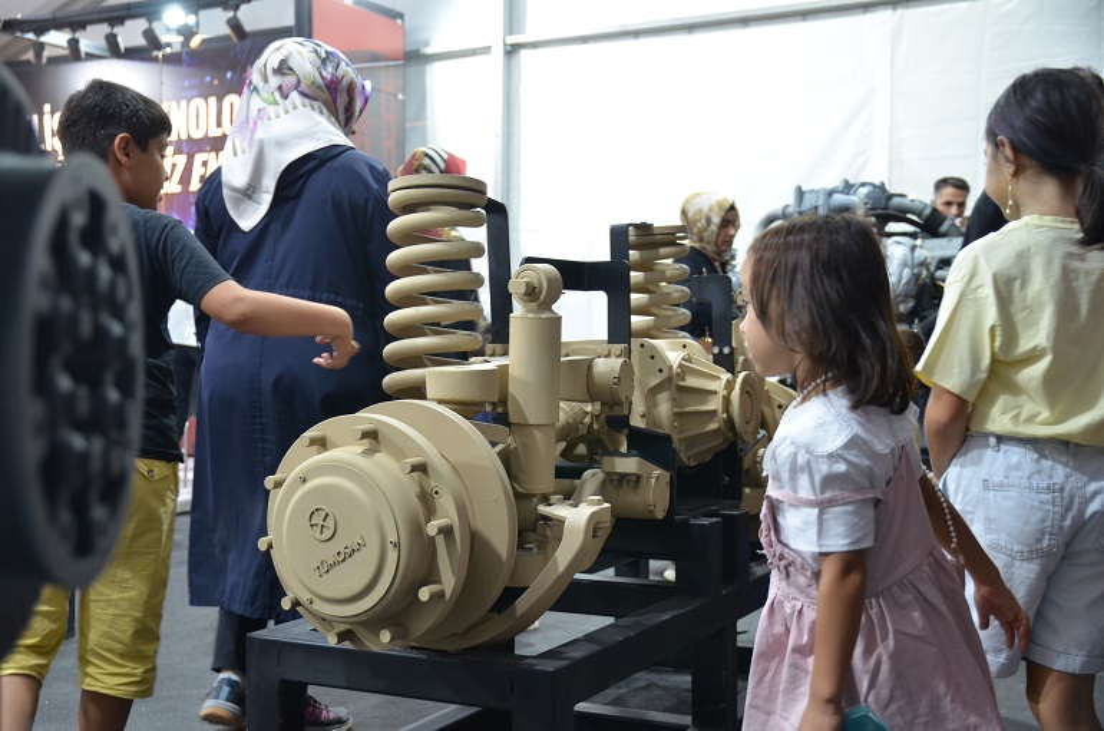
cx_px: 552
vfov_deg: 28.8
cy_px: 366
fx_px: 1423
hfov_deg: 42.4
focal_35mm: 46
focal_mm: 31
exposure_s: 1/100
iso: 1000
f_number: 3.3
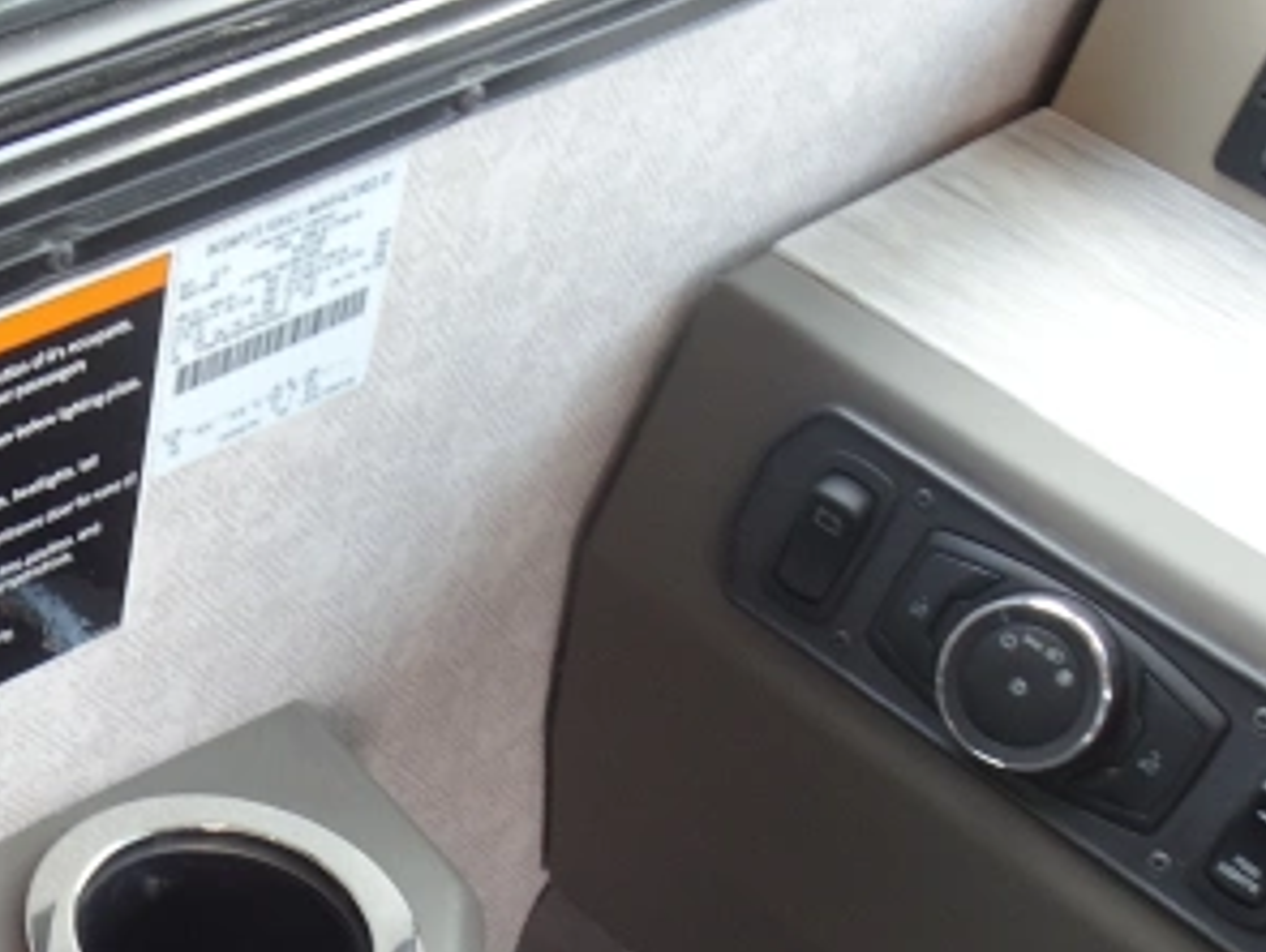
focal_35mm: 65
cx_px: -56
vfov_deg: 21.7
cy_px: 973
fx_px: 2380
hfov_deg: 27.7
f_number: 3.5
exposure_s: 1/30
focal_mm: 4.1
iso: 80
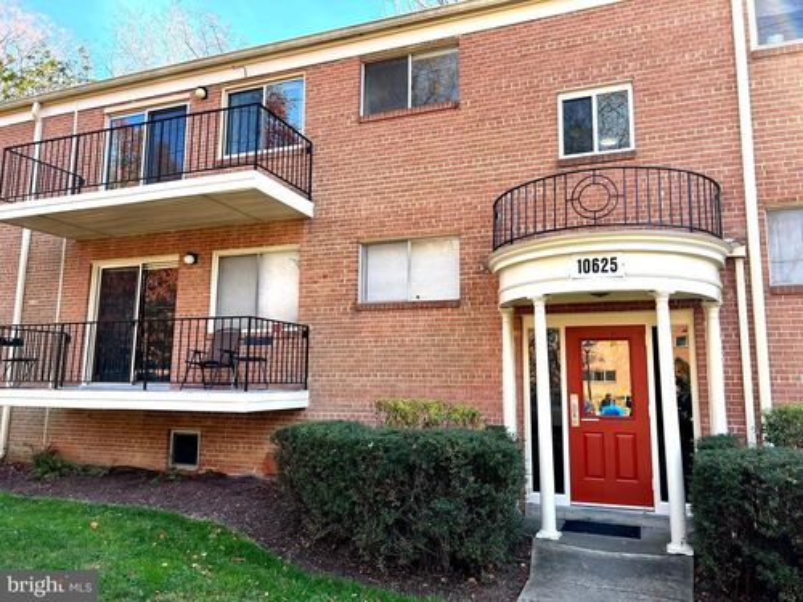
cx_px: 402
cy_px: 301
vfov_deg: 53.1
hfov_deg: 67.3
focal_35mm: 26
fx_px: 603
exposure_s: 1/473
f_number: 1.5
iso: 50
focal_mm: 5.7
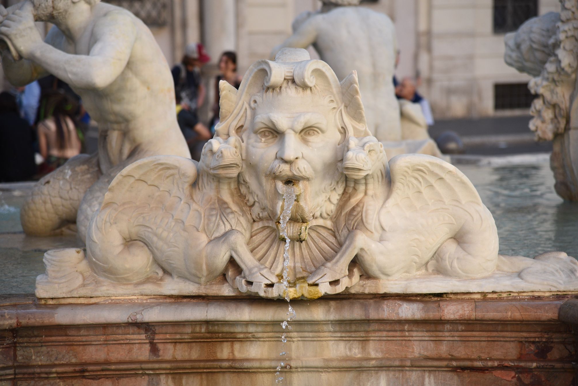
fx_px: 1976
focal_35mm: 123
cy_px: 189
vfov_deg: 11.2
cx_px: 290
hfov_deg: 16.6
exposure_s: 1/1600
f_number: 4
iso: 640
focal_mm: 120
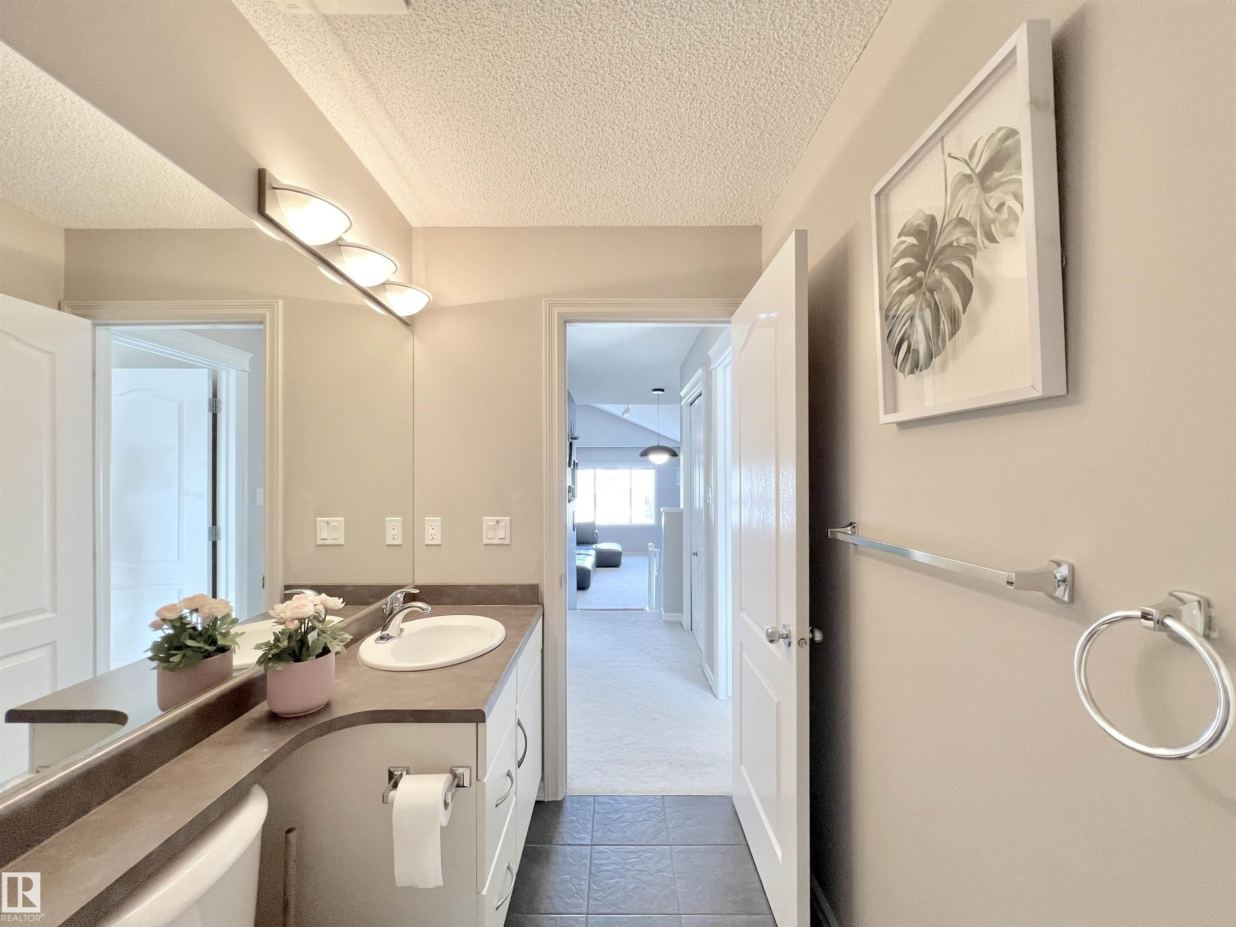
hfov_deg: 106.2
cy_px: 464
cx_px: 618
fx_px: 464
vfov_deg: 89.9
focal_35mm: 13
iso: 125
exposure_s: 1/120
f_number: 1.8
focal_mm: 1.57
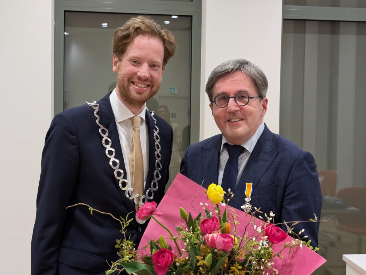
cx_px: 183
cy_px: 138
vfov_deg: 29.7
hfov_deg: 38.9
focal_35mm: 49
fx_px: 518
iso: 279
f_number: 1.68
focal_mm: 6.9
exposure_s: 1/100
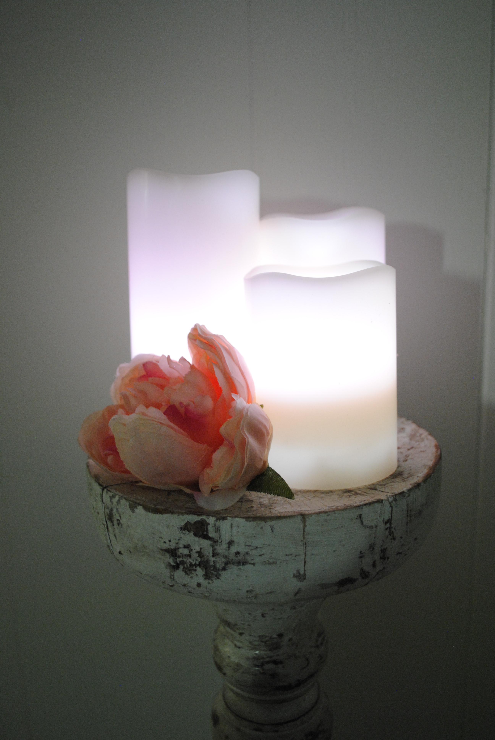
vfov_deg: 53.1
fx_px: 740
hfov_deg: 37.0
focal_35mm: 36
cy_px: 370
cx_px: 248
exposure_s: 1/30
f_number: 4
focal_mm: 24
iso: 1000
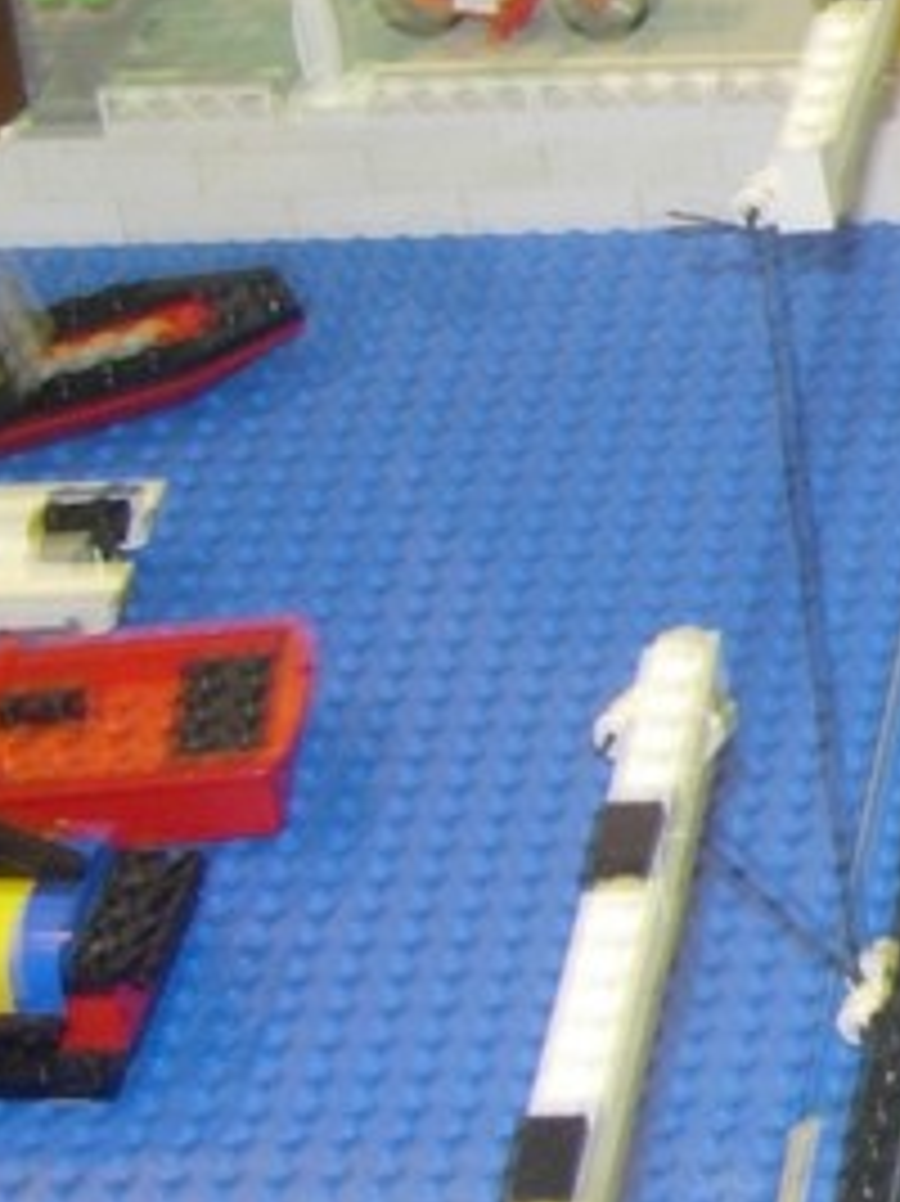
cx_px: 2538
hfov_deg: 7.7
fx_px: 5933
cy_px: 428
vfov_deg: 11.6
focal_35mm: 171
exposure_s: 1/11.9
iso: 79
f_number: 2.8
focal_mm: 7.8
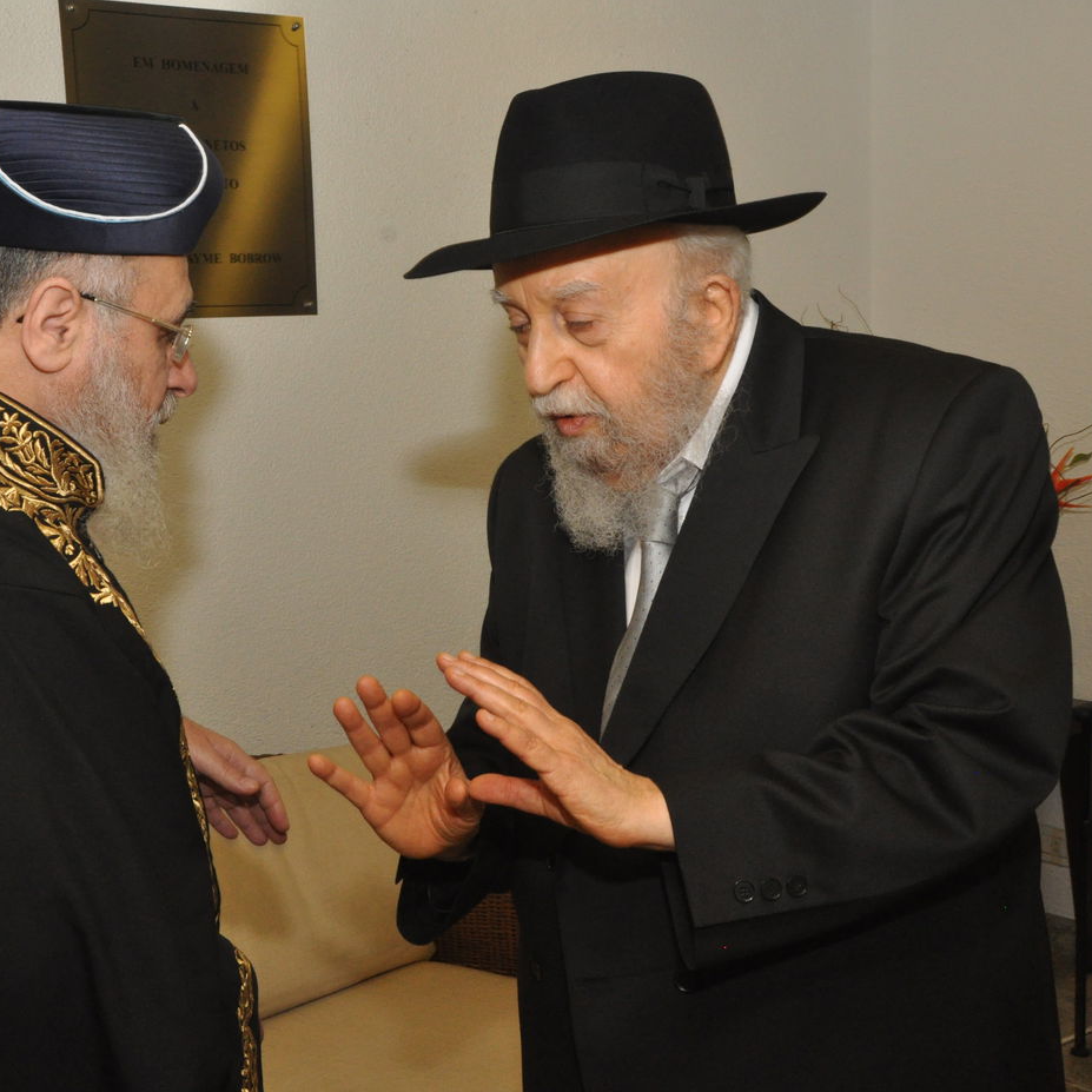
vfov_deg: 34.0
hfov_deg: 33.9
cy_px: 546
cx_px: 419
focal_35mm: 50
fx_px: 1785
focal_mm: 26
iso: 1250
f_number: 13
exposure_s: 1/60
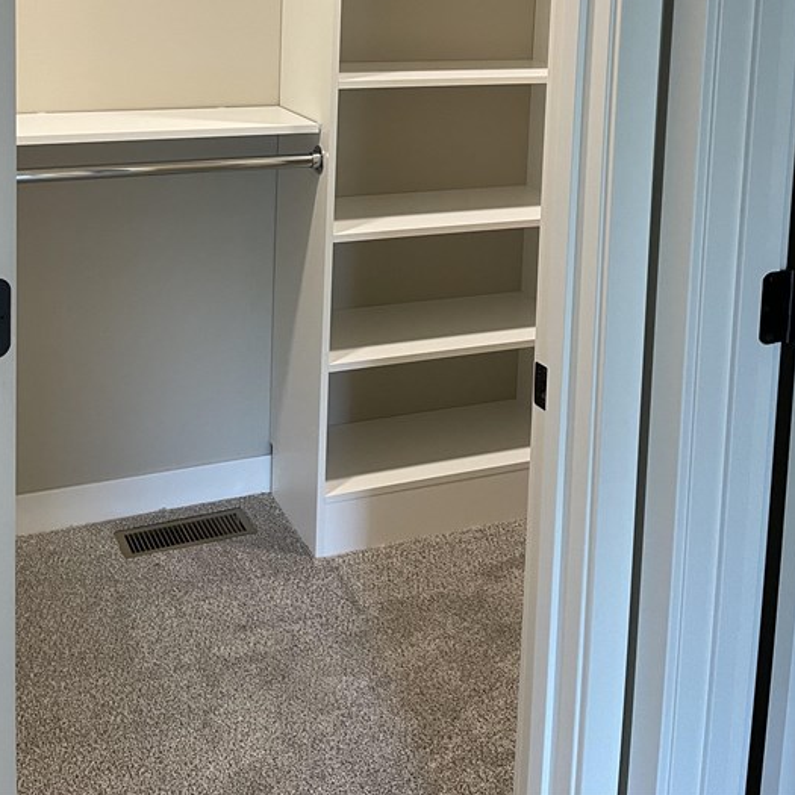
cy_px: 73
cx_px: 306
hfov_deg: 39.8
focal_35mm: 42
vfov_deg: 37.3
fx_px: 1091
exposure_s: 1/60
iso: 100
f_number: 1.6
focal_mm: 4.2
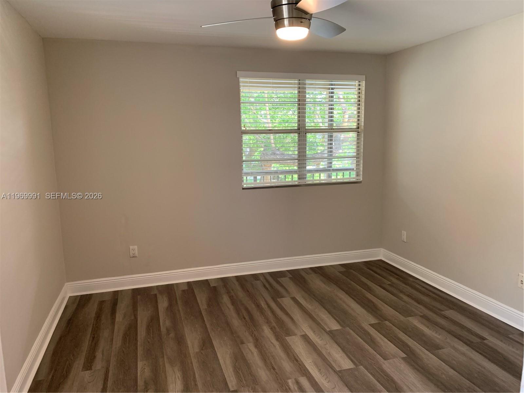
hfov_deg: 67.3
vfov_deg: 53.1
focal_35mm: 26
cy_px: 196
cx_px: 262
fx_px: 394
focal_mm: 4.25
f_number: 1.8
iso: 125
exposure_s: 1/60
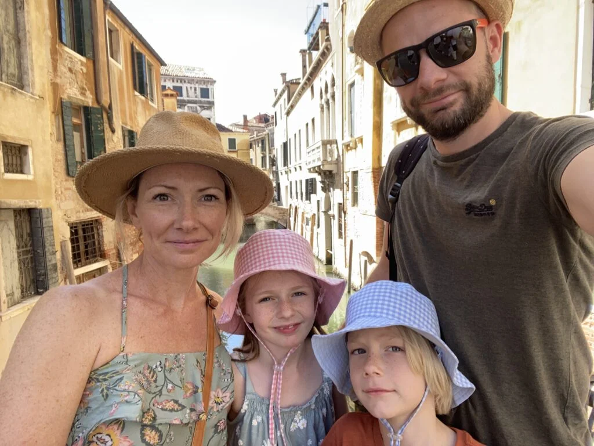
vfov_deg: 58.9
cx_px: 297
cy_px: 223
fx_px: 395
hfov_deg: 73.9
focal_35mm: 23
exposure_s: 1/122
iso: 25
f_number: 2.2
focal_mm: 2.71
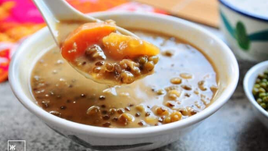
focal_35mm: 64
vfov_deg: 18.8
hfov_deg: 32.8
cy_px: 76
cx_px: 135
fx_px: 455
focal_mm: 40
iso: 160
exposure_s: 1/30
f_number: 4.8
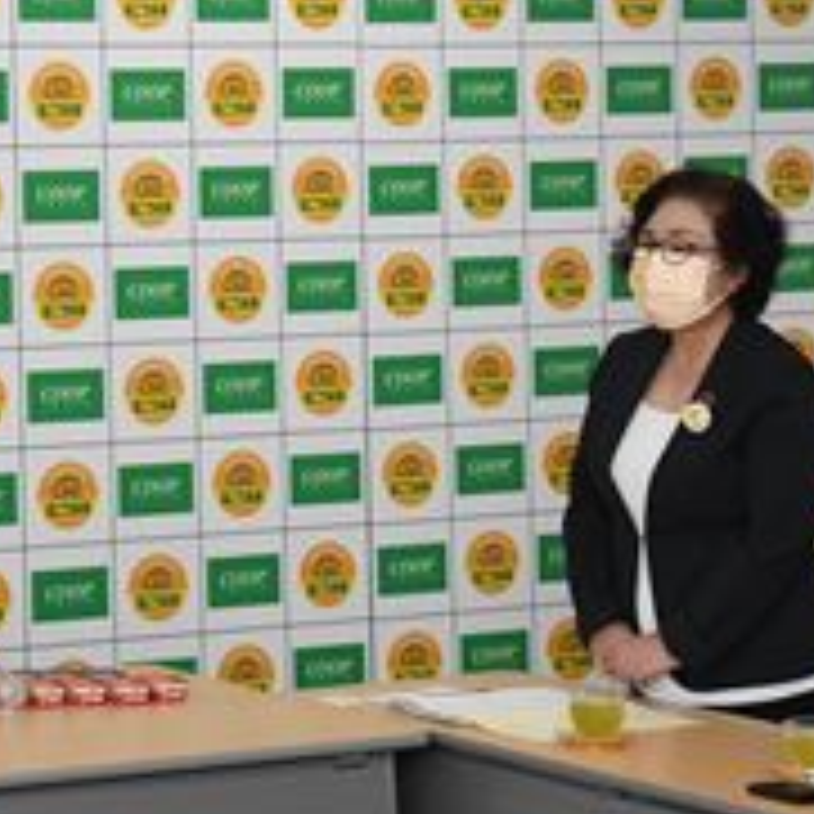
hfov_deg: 12.9
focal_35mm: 134
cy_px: 349
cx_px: 54
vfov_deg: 13.0
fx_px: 3565
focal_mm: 38
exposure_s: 1/250
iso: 1600
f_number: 6.3
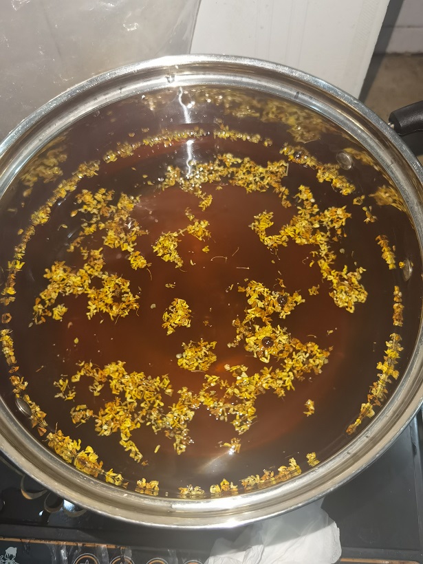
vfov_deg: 65.3
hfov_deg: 51.4
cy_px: 282
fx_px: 440
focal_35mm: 27
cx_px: 212
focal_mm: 6.67
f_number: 1.9
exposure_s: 1/100
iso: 1000
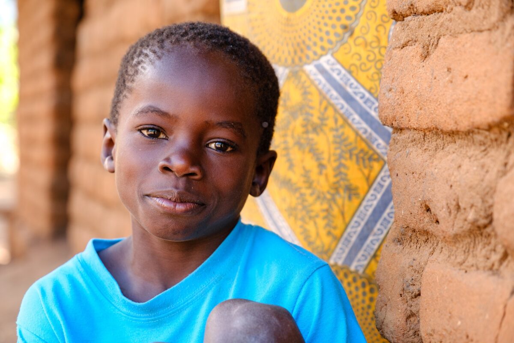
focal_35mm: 75
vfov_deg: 18.2
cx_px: 257
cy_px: 172
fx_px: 1071
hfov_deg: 27.0
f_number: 3.2
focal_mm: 50
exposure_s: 1/250
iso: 200
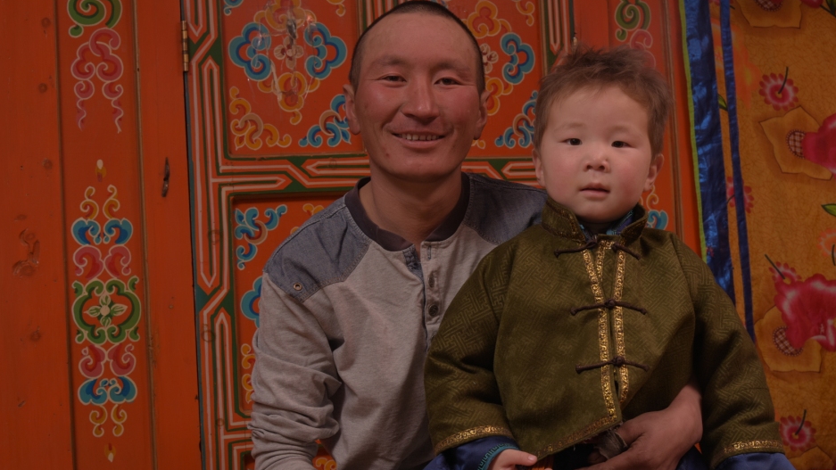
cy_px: 266
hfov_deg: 33.3
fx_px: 1397
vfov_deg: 19.1
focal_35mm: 63
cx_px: 448
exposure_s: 1/100
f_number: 8
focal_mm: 55
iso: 200
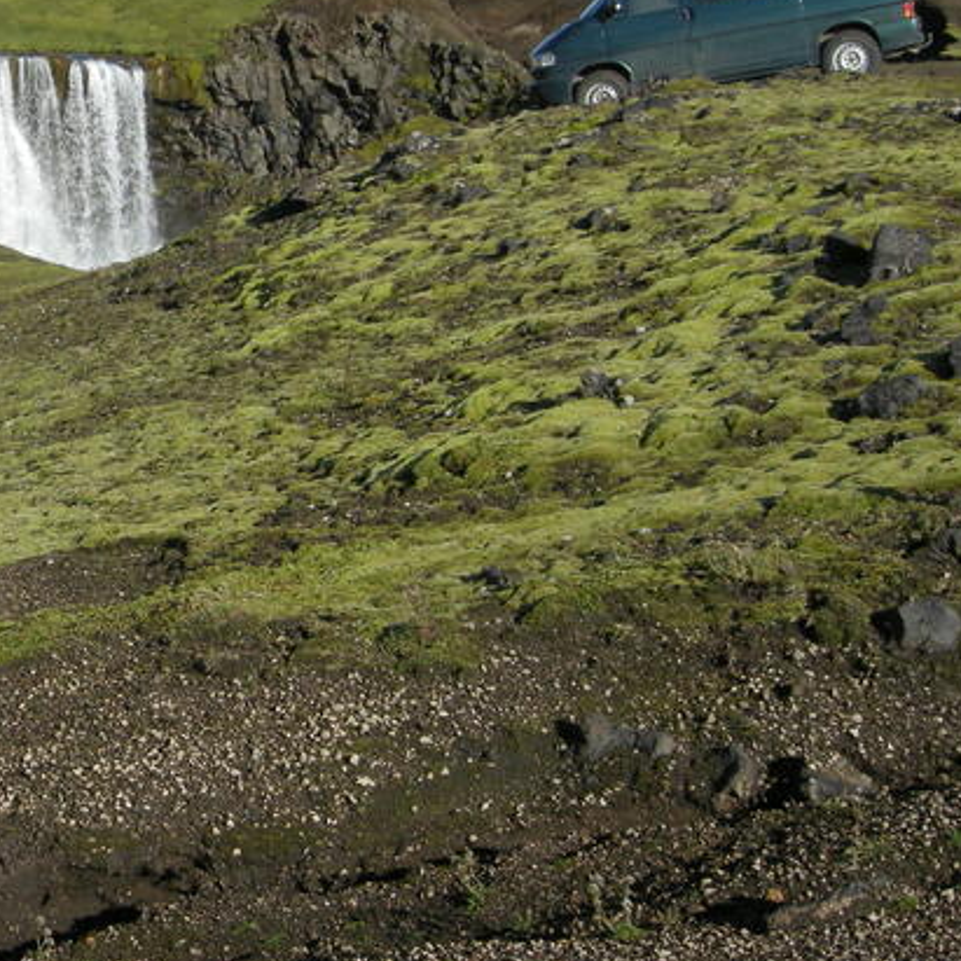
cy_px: 360
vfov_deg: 22.4
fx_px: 2418
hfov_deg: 21.5
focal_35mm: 77
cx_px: -56
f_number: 6.1
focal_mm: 7.5
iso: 100
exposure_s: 1/301
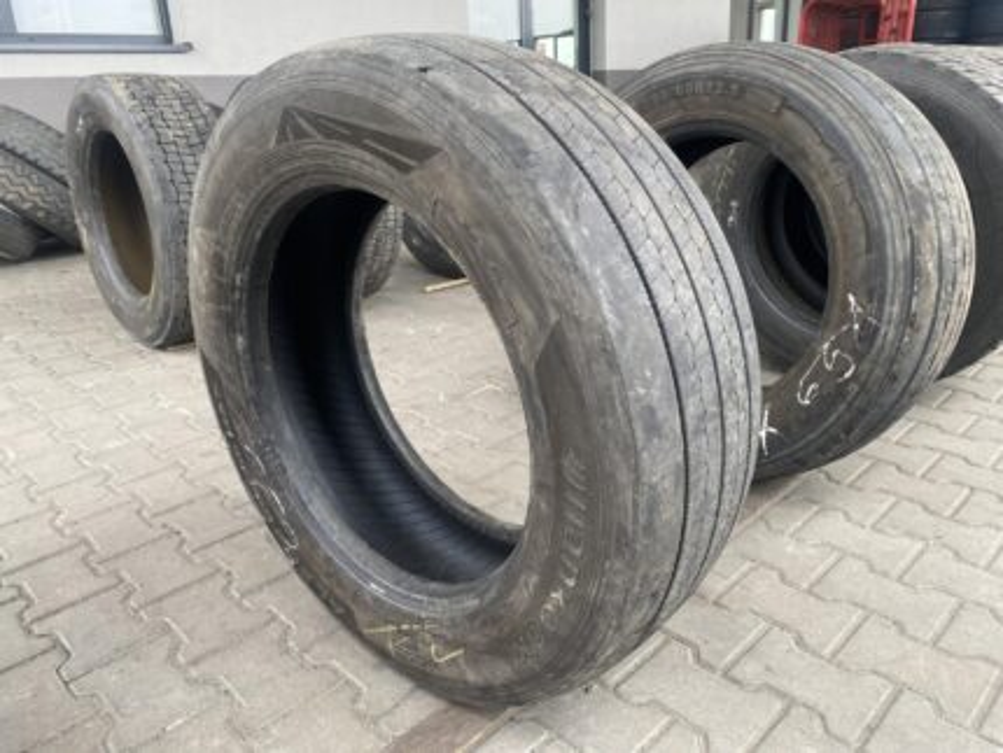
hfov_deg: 67.3
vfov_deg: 53.1
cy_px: 376
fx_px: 754
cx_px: 502
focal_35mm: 26
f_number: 1.8
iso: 50
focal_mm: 4.25
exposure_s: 1/122
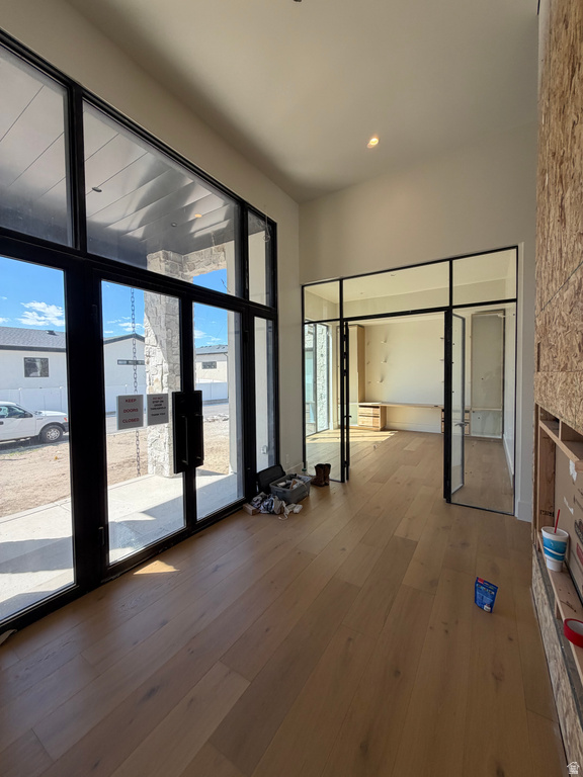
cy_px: 388
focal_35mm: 14
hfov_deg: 85.7
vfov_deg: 102.1
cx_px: 292
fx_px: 314
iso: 50
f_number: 2.2
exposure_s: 1/224
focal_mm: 2.22
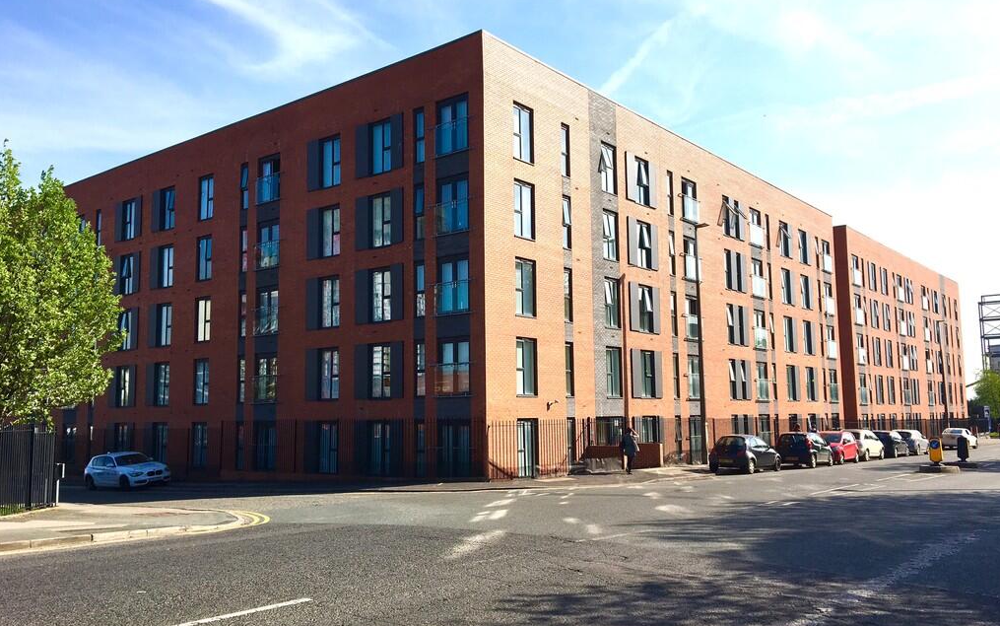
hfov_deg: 61.2
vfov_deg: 40.6
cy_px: 319
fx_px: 845
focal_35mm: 31
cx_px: 500
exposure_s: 1/1570
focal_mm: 4.15
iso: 25
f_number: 2.2
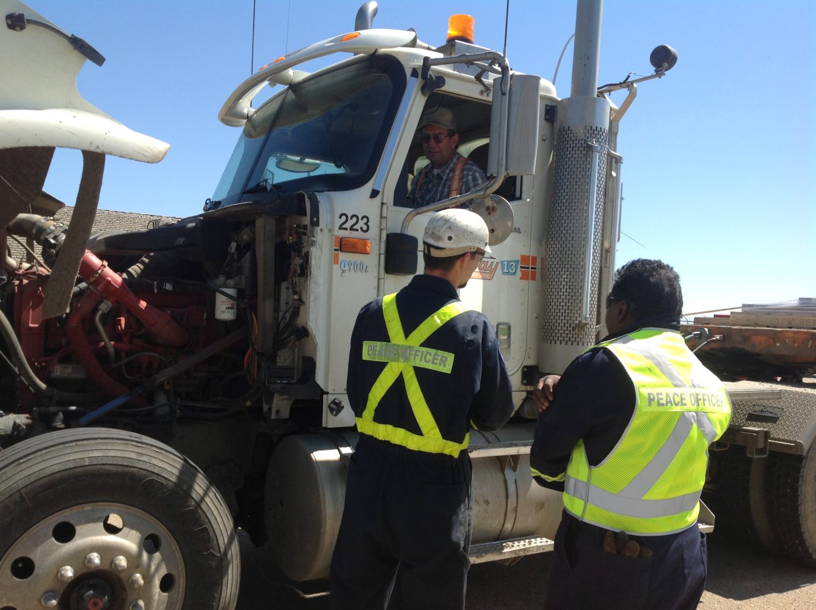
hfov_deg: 52.7
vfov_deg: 40.6
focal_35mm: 35
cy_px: 305
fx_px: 824
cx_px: 408
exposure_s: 1/1163
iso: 50
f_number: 2.4
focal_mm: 4.28
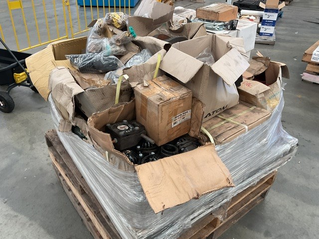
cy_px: 120
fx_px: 267
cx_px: 160
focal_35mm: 29
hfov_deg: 61.7
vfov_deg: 48.2
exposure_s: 1/100
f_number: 1.8
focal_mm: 3
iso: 64
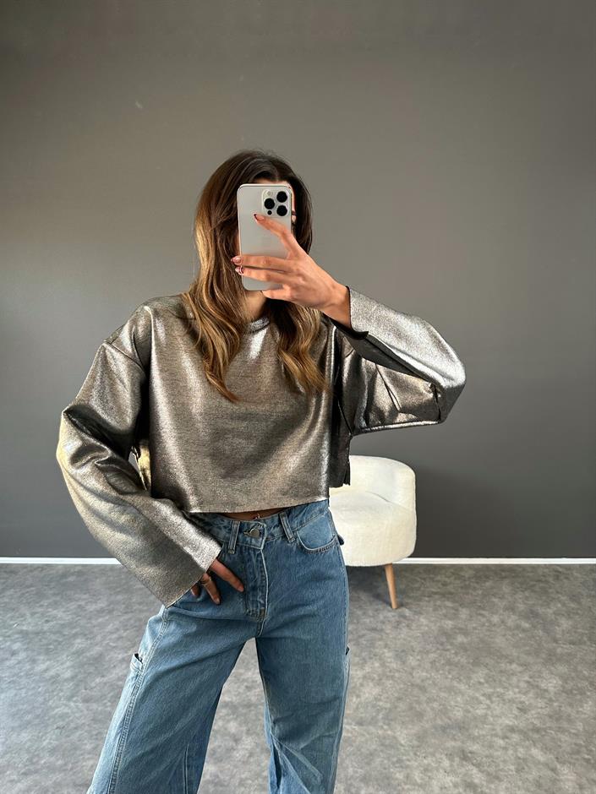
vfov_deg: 71.6
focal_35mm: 24
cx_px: 298
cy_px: 397
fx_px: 551
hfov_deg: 56.8
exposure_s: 1/120
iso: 250
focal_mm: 6.86
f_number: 1.78
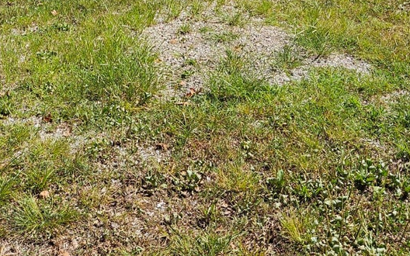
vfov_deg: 18.4
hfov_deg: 32.2
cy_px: -123
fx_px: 704
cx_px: 141
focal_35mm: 63
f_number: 1.8
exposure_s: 1/1429
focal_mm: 5.4
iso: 25
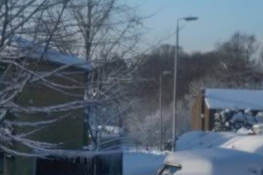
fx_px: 920
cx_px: -22
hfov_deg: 15.8
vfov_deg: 10.7
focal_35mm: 126
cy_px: 192
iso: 64
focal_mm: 6.3
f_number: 4.7
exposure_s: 1/640
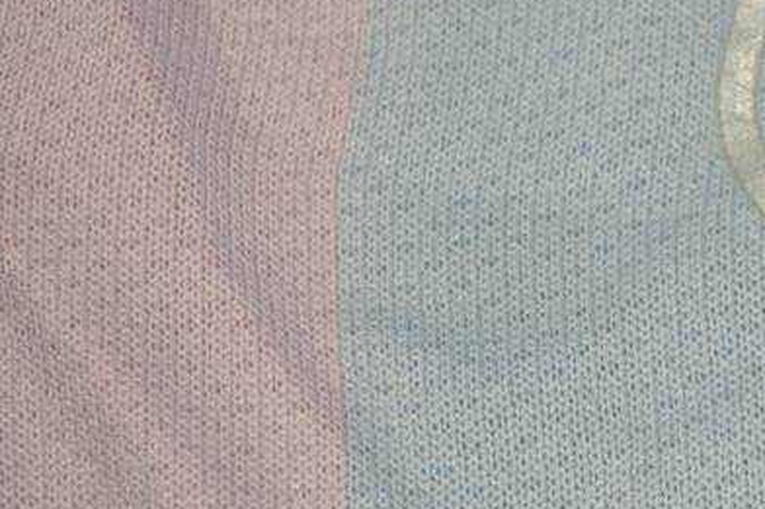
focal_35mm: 227
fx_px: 4830
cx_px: 882
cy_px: 314
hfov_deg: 9.0
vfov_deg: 6.0
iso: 200
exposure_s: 1/100
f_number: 5.6
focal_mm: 55
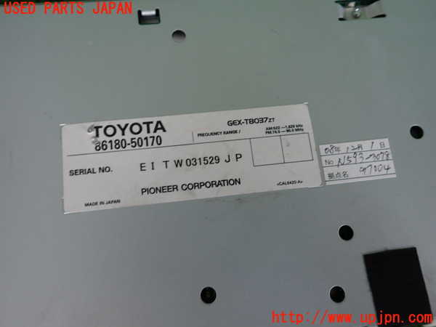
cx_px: 218
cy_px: 164
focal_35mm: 28
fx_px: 353
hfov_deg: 63.4
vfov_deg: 49.7
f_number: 2.2
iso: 200
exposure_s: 1/50
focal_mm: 5.05
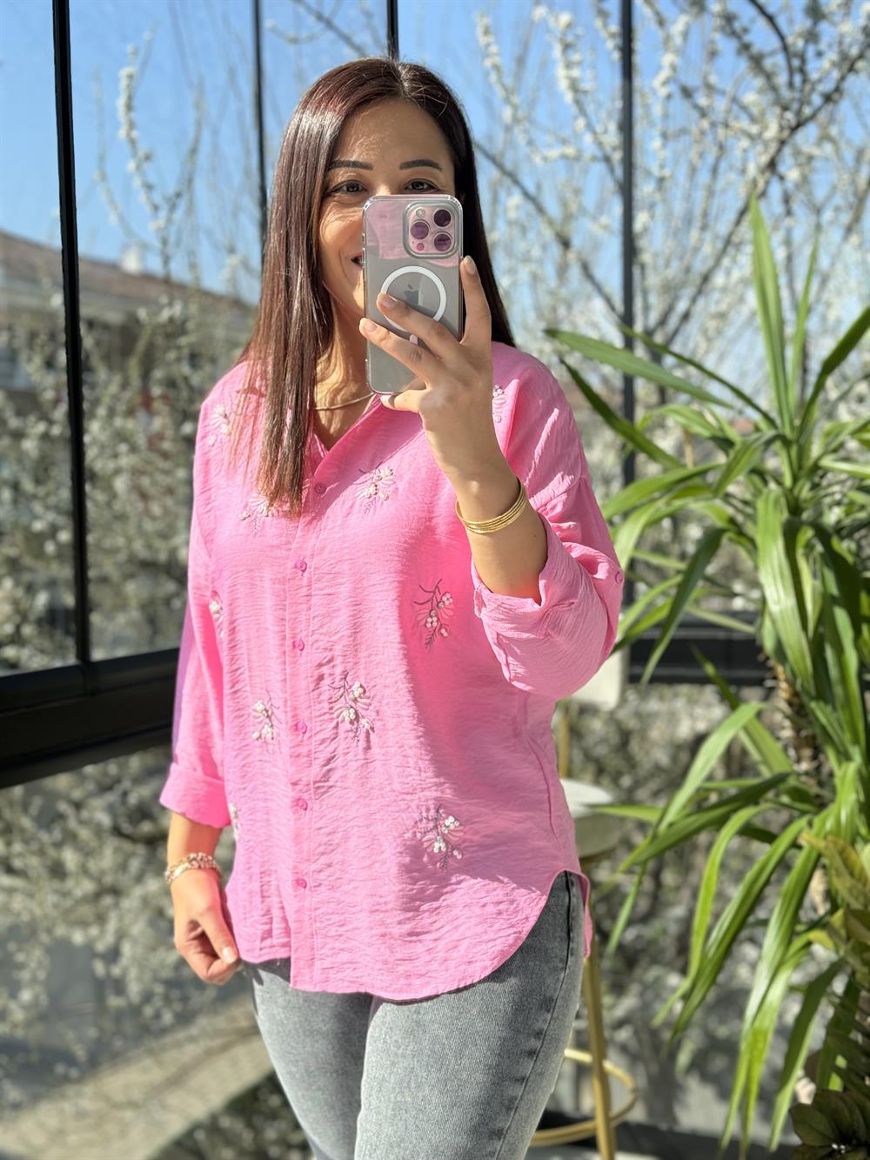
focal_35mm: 48
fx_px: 1608
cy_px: 580
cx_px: 435
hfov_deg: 30.3
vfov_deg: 39.7
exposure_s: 1/854
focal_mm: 6.86
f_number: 1.78
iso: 64
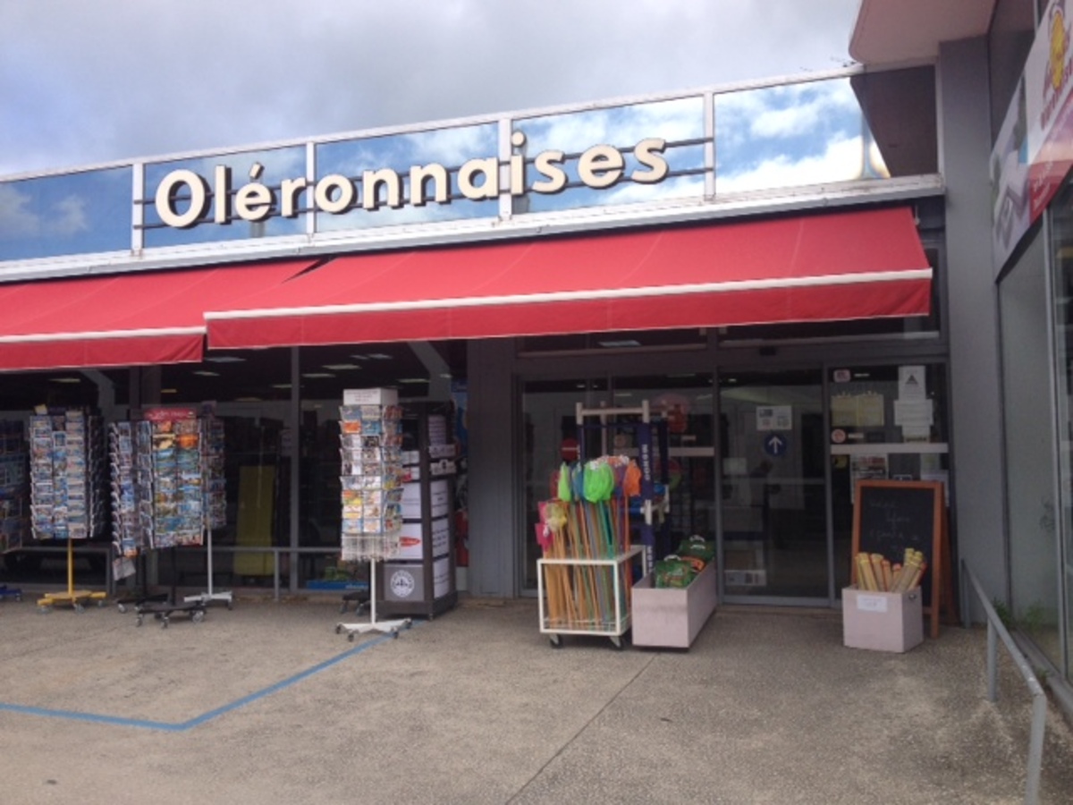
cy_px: 402
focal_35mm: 35
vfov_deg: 40.7
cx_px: 536
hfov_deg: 52.6
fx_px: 1085
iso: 50
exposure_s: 1/746
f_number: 2.4
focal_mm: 4.28
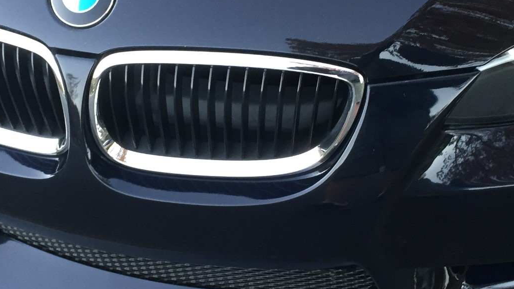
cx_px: 235
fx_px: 859
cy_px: 163
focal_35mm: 63
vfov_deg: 19.1
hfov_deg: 33.3
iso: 100
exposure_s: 1/30
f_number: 2.2
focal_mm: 4.15
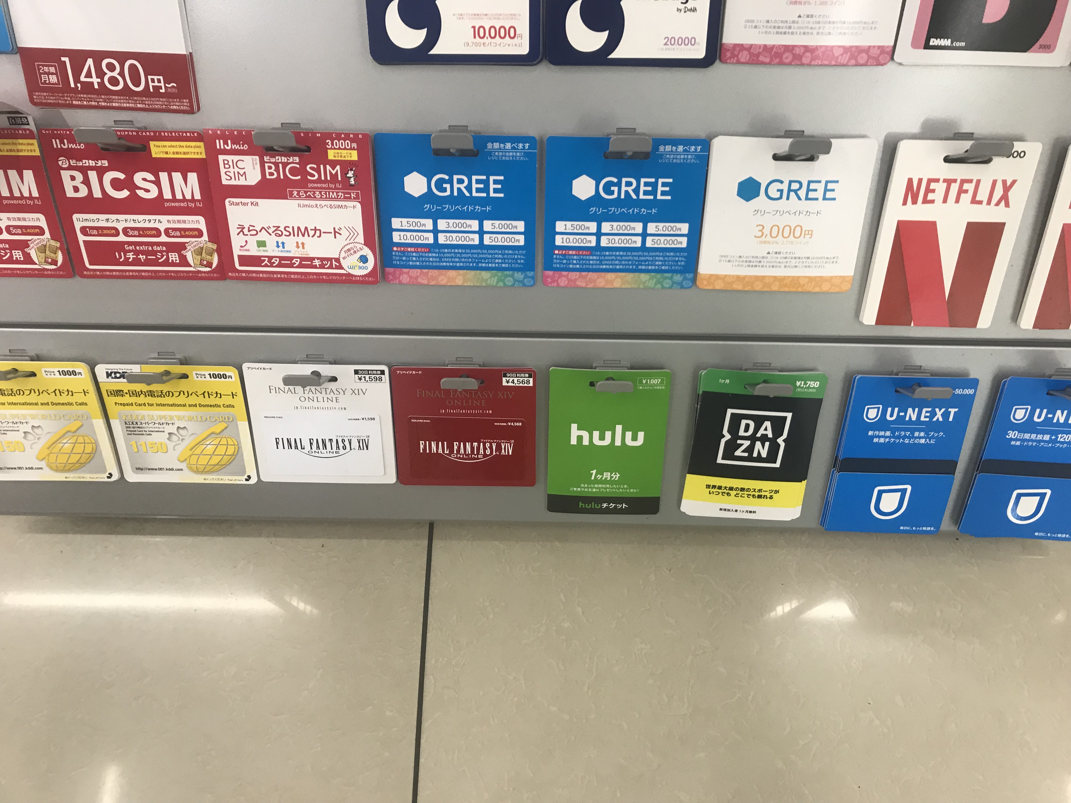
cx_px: 536
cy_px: 402
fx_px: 866
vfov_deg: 49.7
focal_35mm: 28
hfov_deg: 63.4
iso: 25
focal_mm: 3.99
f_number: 1.8
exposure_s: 1/40
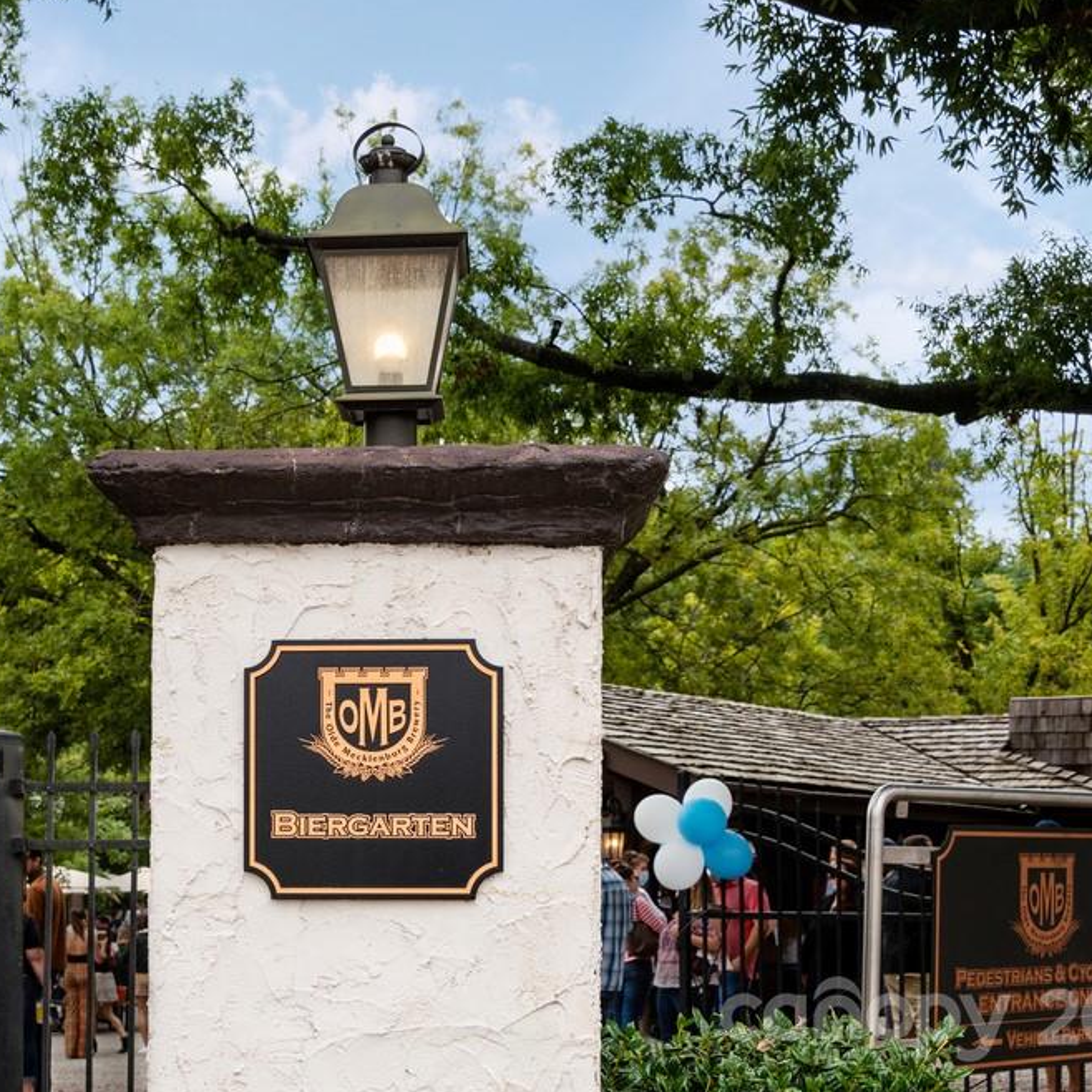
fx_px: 2213
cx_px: 383
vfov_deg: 27.7
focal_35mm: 62
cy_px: 544
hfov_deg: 27.6
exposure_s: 1/400
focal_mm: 48
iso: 400
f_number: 10
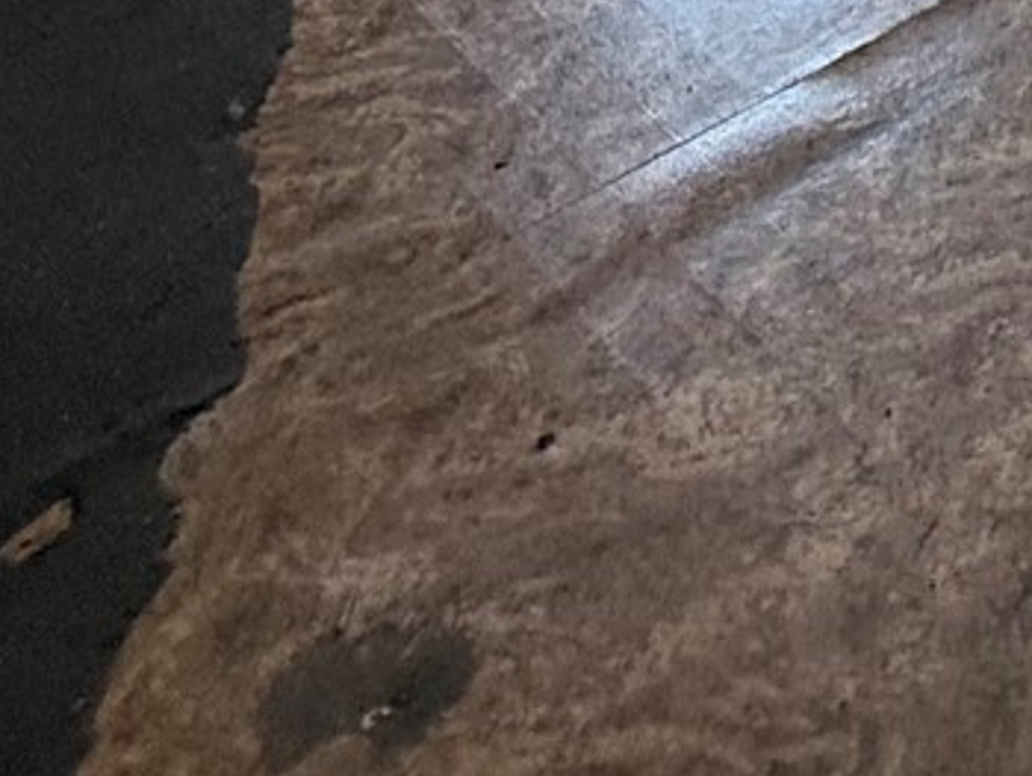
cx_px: 1415
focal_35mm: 64
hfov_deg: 25.2
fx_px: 1909
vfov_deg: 16.3
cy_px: -870
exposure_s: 1/99
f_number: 2.2
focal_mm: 2.22
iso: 125
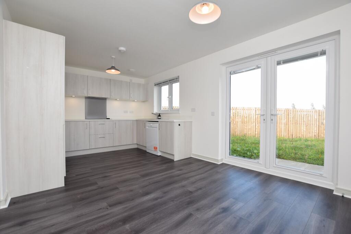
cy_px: 117
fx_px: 146
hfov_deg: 100.4
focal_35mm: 15
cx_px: 176
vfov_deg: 77.3
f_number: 5.6
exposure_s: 1/125
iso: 280
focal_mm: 10
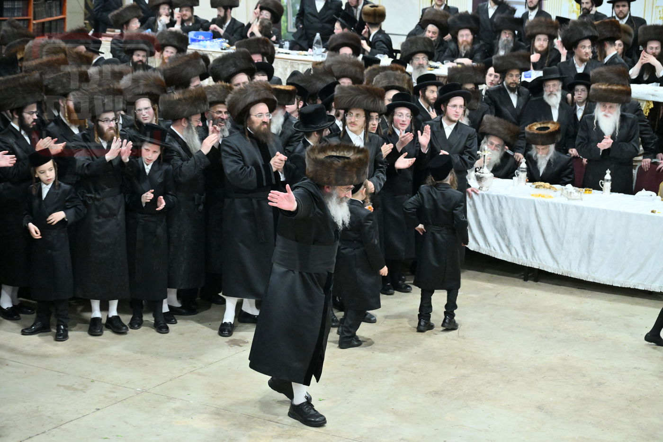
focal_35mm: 76
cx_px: 332
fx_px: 1399
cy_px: 221
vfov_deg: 17.9
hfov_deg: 26.7
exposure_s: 1/320
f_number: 4
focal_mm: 76
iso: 5000
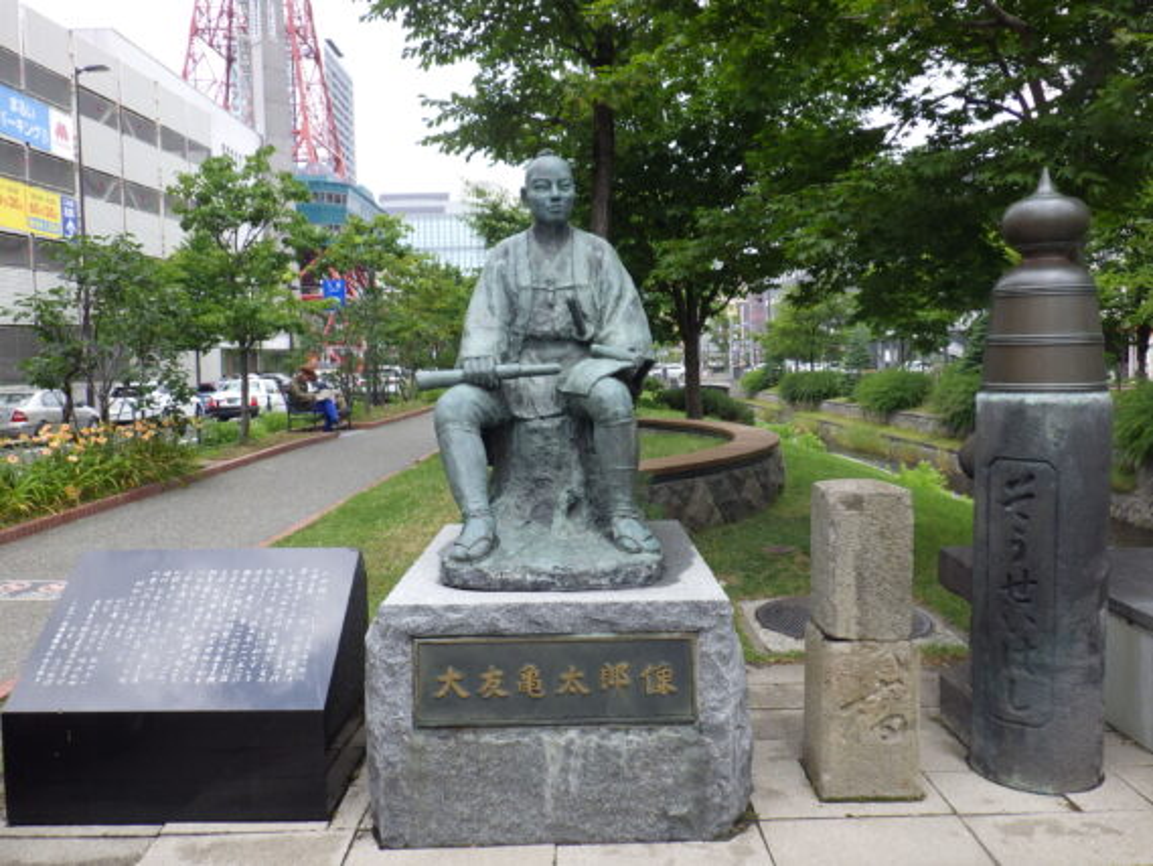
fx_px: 933
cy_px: 433
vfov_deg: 49.8
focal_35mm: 28
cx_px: 576
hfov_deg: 63.4
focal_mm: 5
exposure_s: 1/320
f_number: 4.2
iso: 125
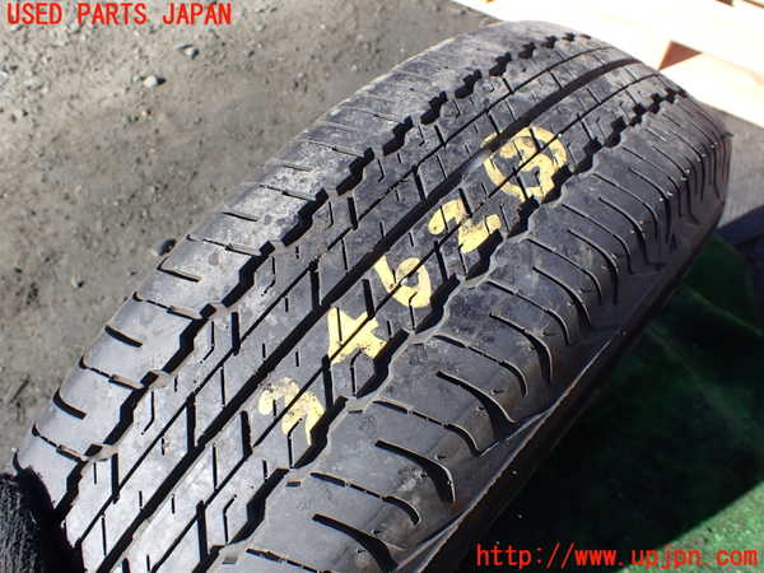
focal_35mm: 30
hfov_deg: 60.0
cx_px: 382
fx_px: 662
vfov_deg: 46.8
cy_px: 286
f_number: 3.2
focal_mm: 5.4
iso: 100
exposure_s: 1/500
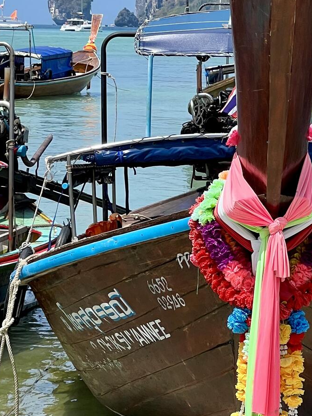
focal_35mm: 178
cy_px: 118
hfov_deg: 8.3
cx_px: 153
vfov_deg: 11.1
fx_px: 2140
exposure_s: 1/927
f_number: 2.8
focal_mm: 9
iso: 32
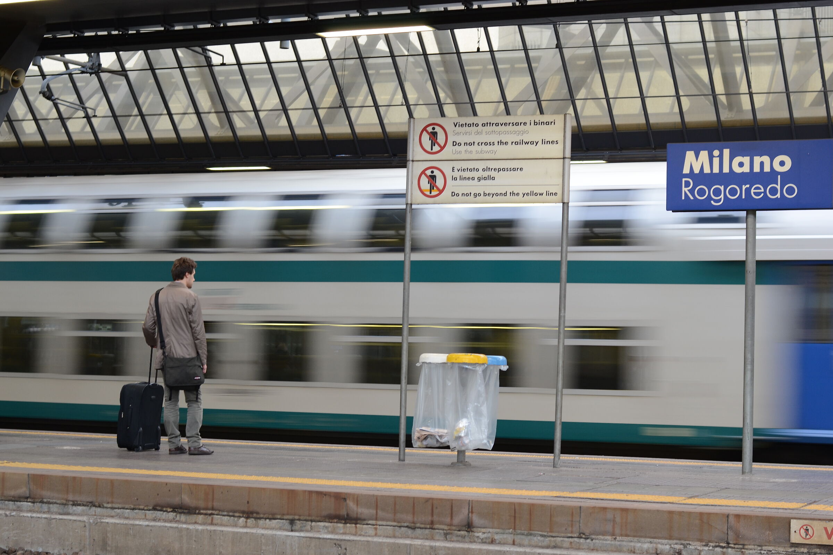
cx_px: 416
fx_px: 1735
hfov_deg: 27.0
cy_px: 278
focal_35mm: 75
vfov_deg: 18.2
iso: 200
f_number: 4.5
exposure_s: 1/13
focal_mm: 50
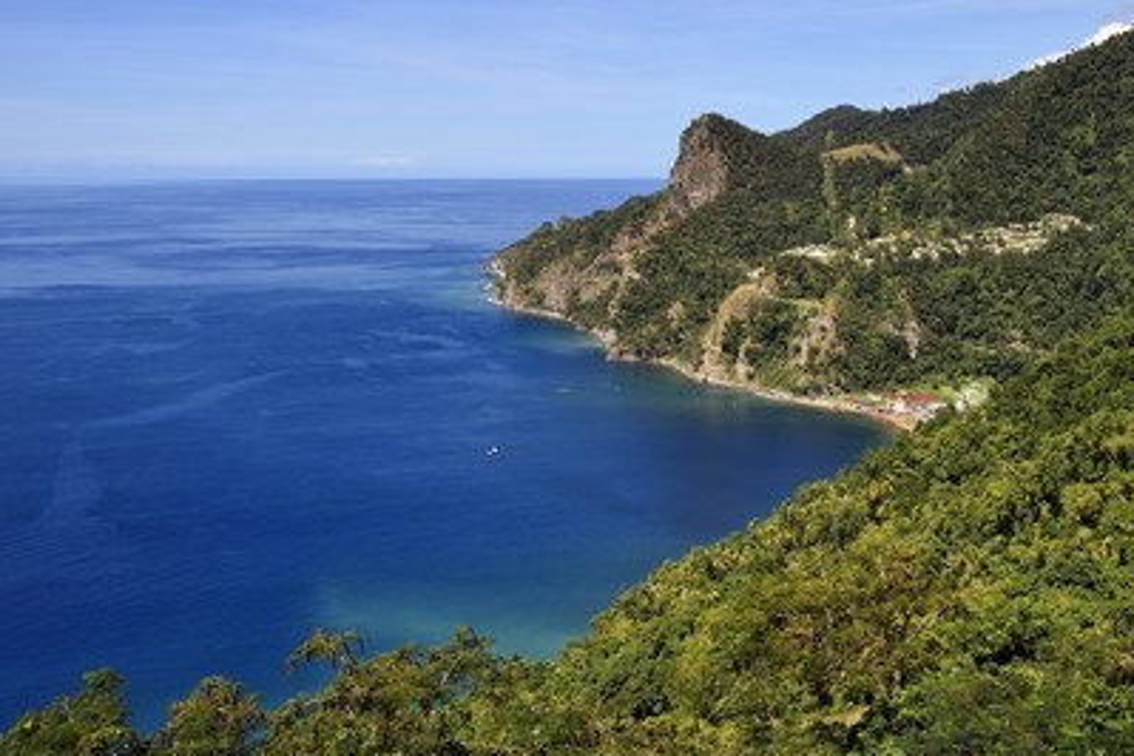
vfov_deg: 33.4
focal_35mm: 40
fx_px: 1260
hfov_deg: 48.4
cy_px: 364
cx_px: 591
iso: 200
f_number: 14
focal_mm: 38
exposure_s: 1/200
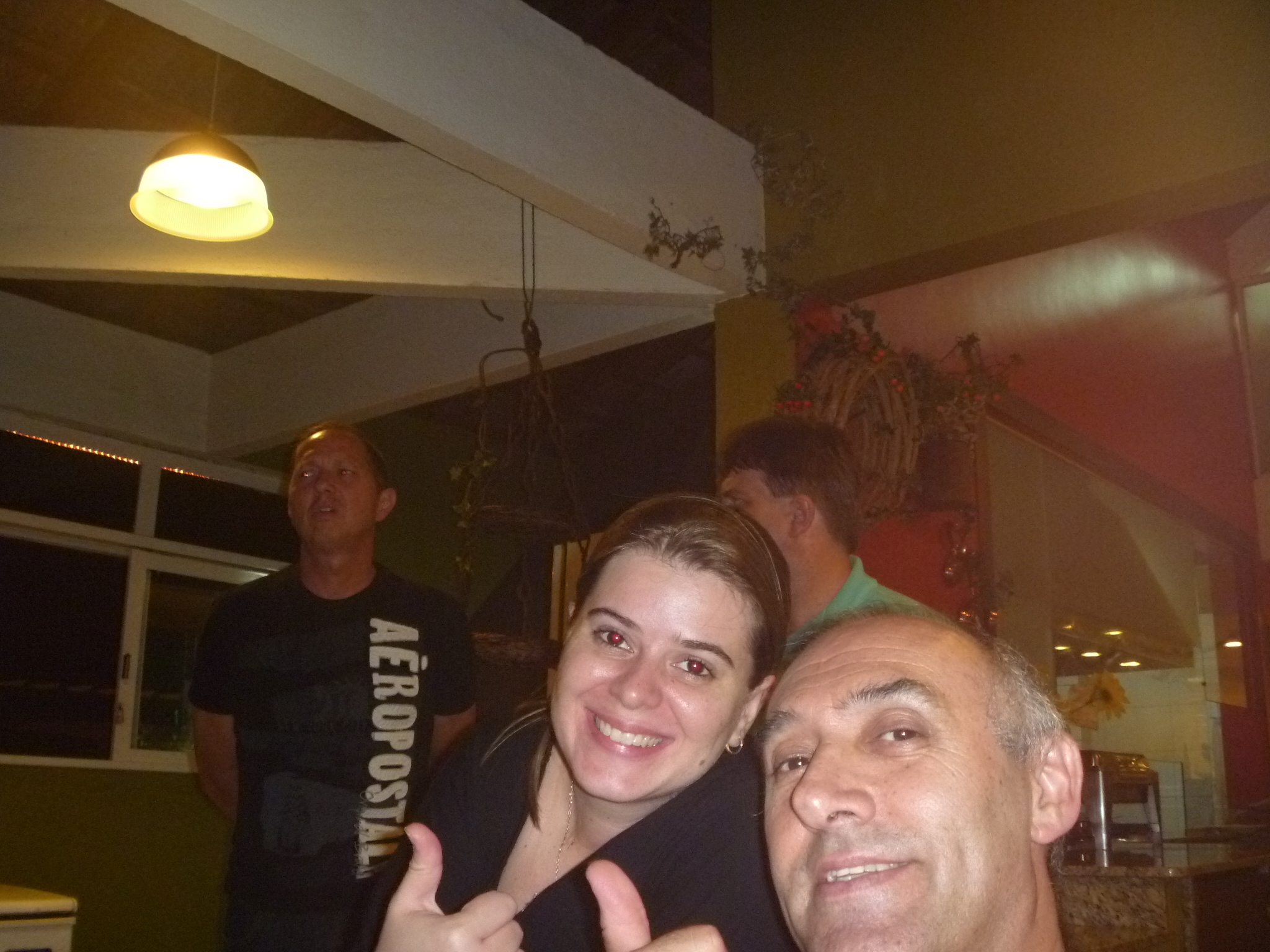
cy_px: 476
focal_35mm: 35
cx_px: 635
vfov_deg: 40.7
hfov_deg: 52.6
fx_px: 1284
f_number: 3.5
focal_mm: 6.3
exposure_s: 1/30
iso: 400
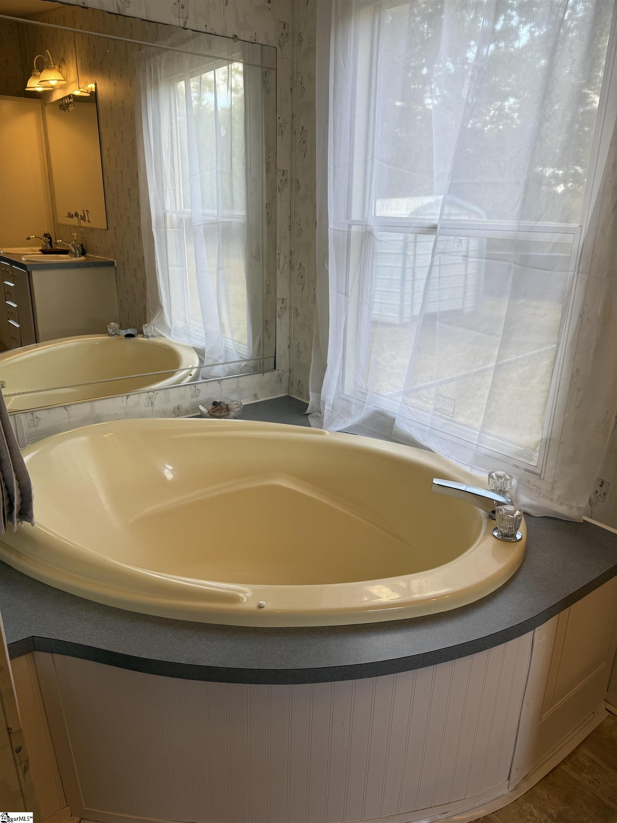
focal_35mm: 24
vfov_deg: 71.6
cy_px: 412
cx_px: 308
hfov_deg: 56.8
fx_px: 570
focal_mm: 6.76
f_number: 1.78
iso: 64
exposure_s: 1/121
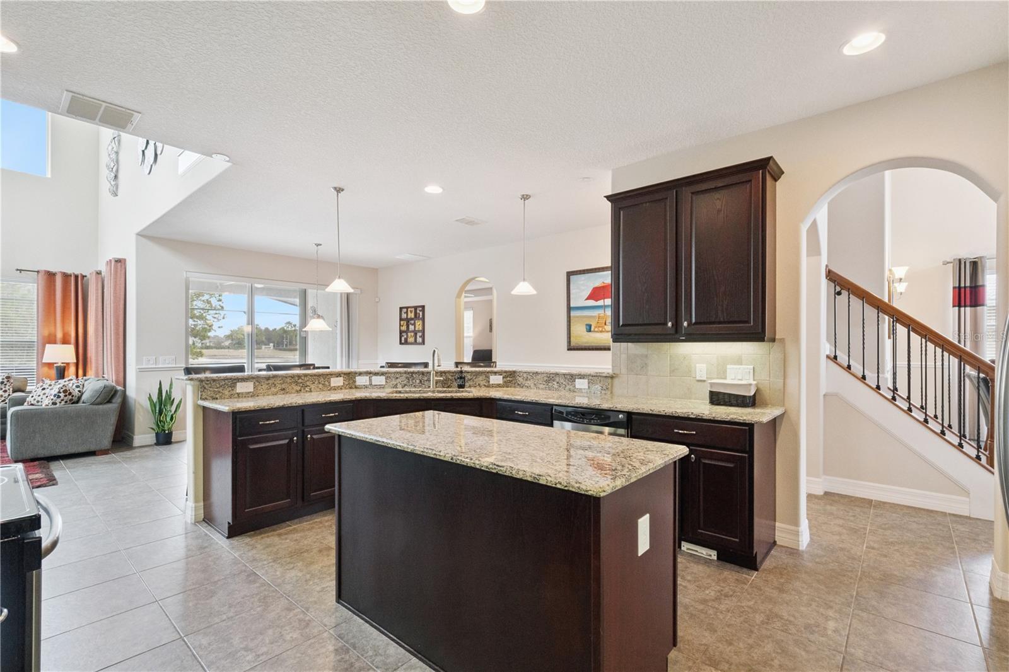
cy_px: 336
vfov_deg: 73.7
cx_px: 504
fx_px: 448
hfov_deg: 96.7
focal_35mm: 16
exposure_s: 1/50
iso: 3200
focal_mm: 16
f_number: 10
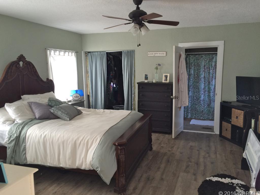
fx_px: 218
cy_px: 98
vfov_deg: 48.2
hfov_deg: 61.7
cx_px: 130
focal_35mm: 29
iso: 50
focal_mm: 4.15
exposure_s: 1/30
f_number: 2.2
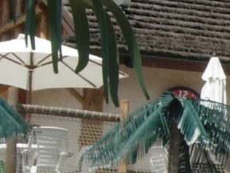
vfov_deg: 6.0
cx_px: 496
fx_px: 1635
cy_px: 176
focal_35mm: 246
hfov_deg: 7.6
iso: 79
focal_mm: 7.8
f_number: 4.8
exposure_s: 1/912
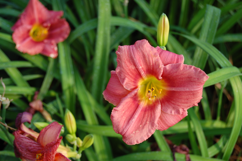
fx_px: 554
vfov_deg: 16.5
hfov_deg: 24.6
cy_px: 80
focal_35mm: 82
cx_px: 121
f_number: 5.6
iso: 220
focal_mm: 55
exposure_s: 1/125
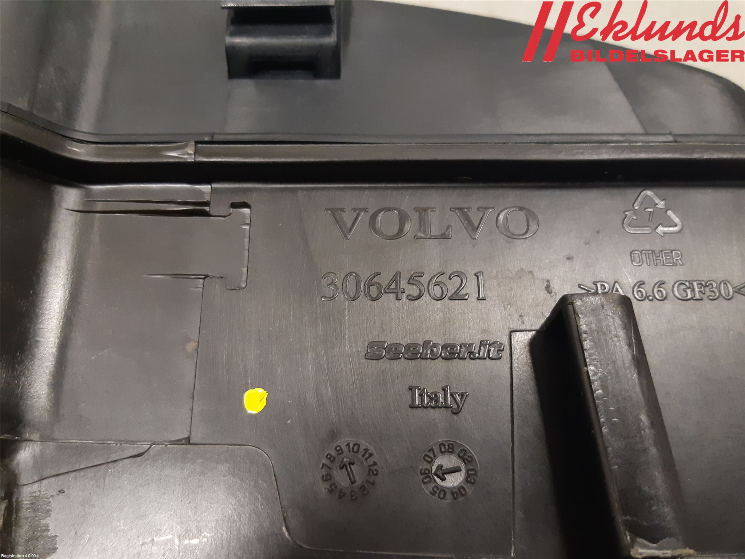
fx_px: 560
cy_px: 280
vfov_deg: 53.1
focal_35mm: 26
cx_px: 372
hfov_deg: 67.3
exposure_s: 1/50
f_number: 1.7
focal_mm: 3.93
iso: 250
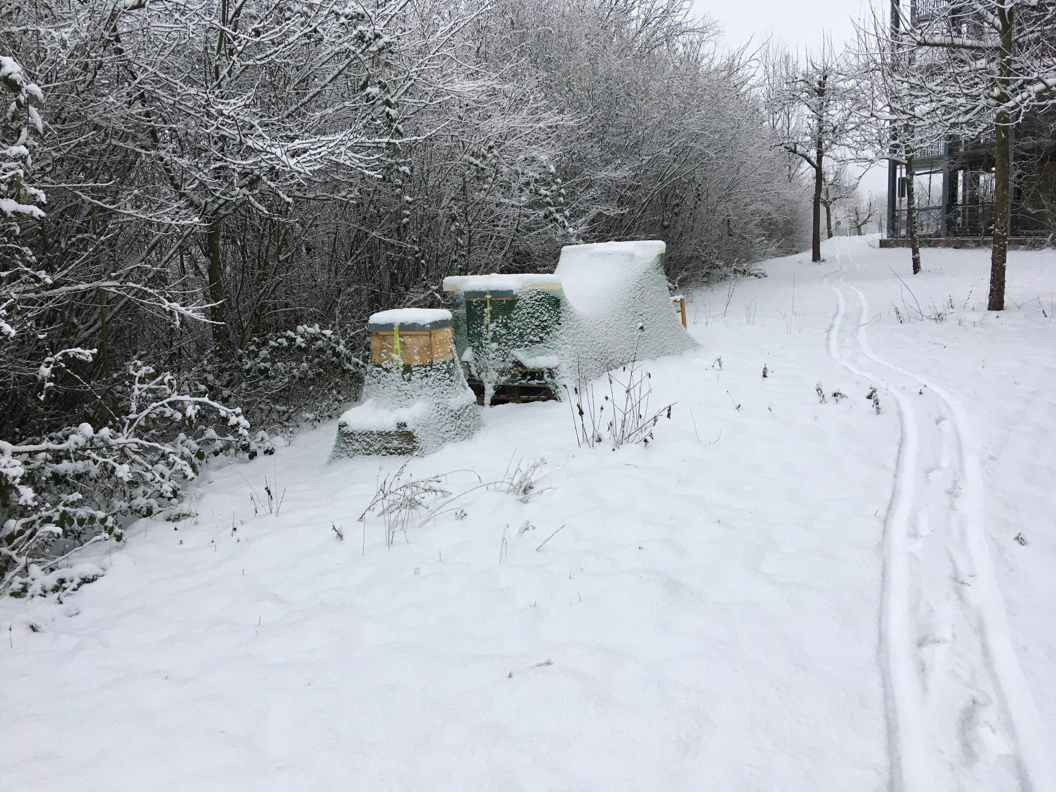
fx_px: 885
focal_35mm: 29
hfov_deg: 61.7
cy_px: 396
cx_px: 528
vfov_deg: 48.2
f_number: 2.2
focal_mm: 4.15
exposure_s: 1/33
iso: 32
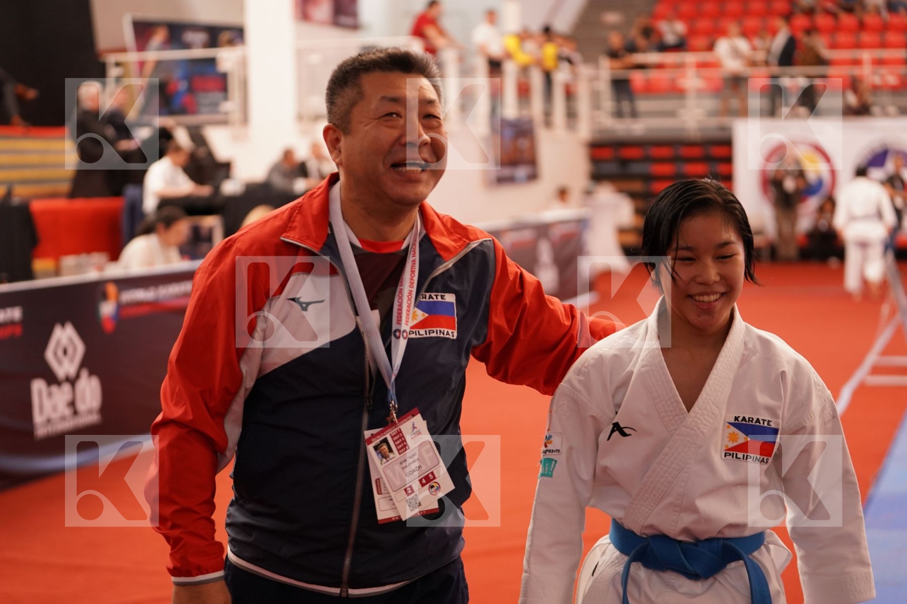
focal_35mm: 73
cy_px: 302
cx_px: 454
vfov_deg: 18.7
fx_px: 1839
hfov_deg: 27.7
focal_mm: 73
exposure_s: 1/500
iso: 1600
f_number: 2.8
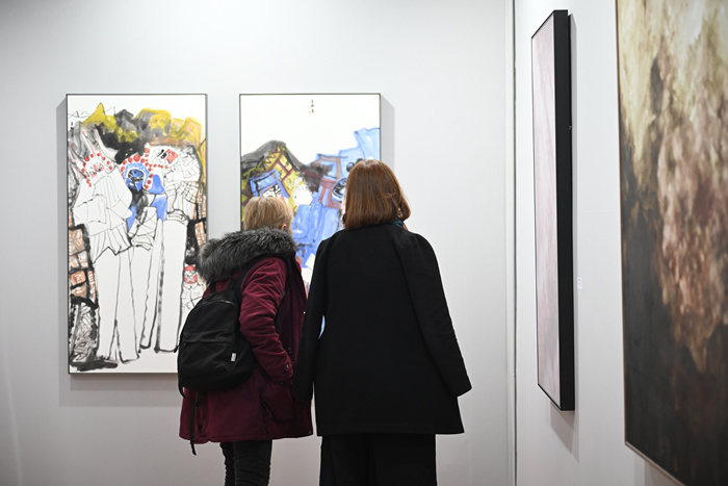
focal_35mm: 65
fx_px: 1315
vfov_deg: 20.9
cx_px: 364
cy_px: 243
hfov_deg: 31.0
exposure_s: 1/200
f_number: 2.8
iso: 500
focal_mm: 65
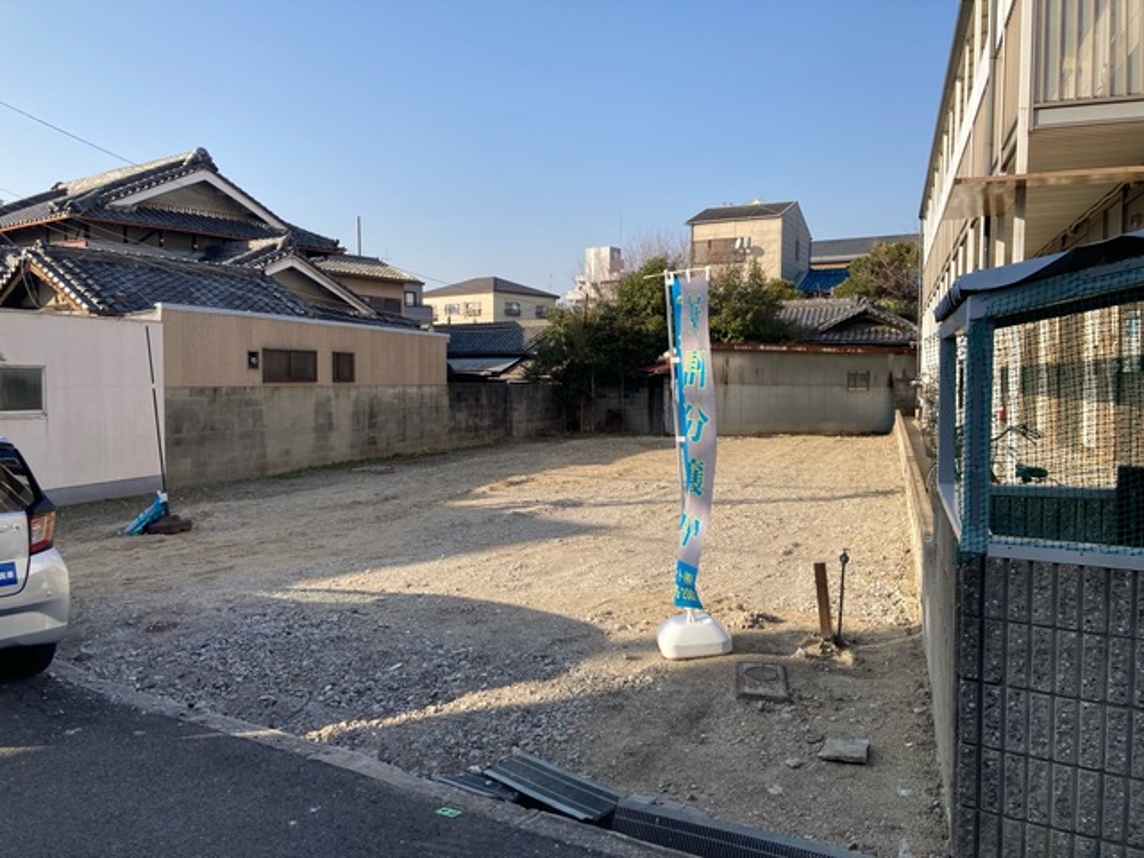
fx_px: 925
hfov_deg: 63.4
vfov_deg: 49.7
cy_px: 429
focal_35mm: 28
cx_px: 572
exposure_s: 1/1279
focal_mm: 3.99
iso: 20
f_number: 1.8
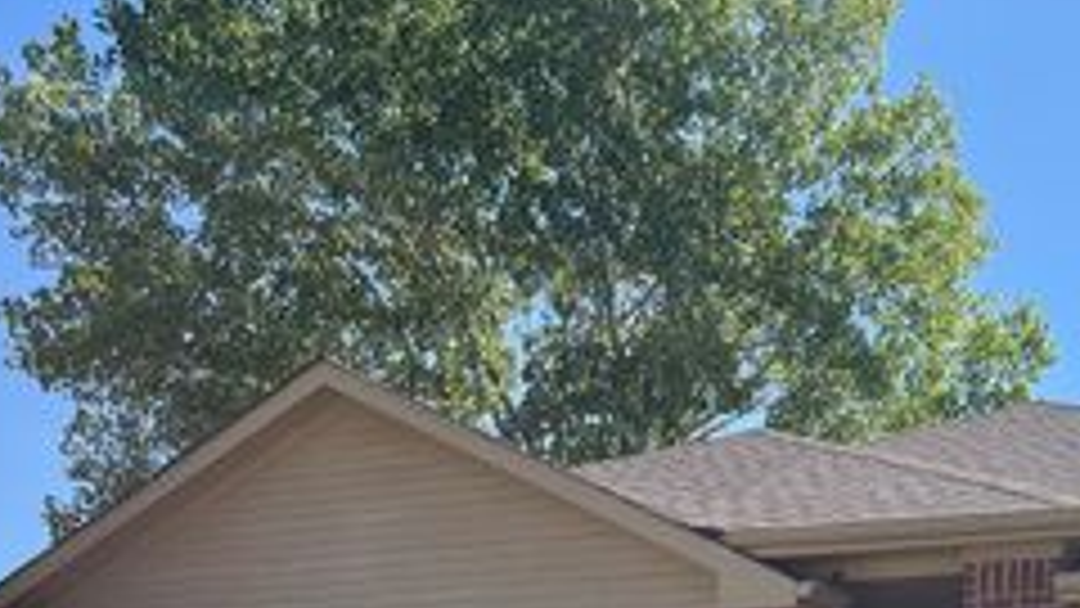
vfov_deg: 18.8
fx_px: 1690
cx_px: 914
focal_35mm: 59
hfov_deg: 34.0
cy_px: 808
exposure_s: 1/1992
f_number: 1.6
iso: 50
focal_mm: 5.1
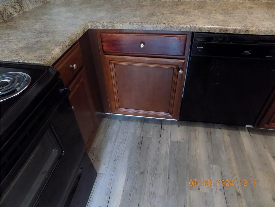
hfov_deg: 73.9
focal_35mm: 23
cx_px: 138
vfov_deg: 58.9
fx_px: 183
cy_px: 104
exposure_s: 1/13
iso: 400
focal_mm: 4
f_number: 3.1
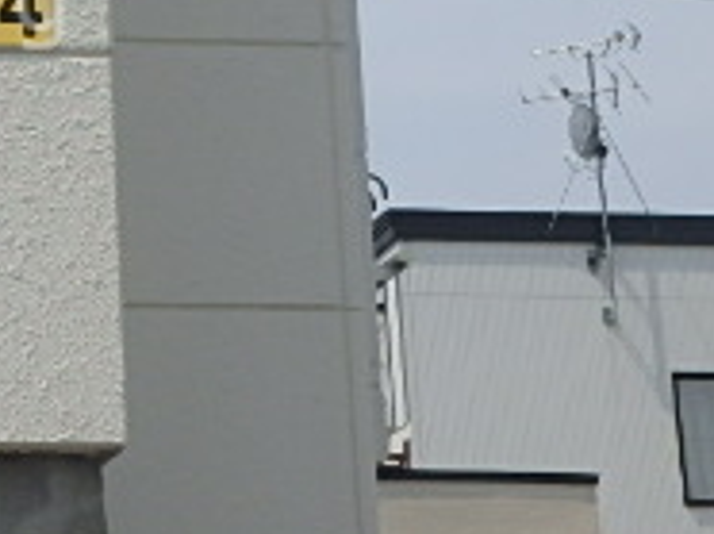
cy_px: 4
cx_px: -177
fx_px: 2554
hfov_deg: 15.3
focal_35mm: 124
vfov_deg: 11.8
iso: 125
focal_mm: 6.4
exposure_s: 1/1000
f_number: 5
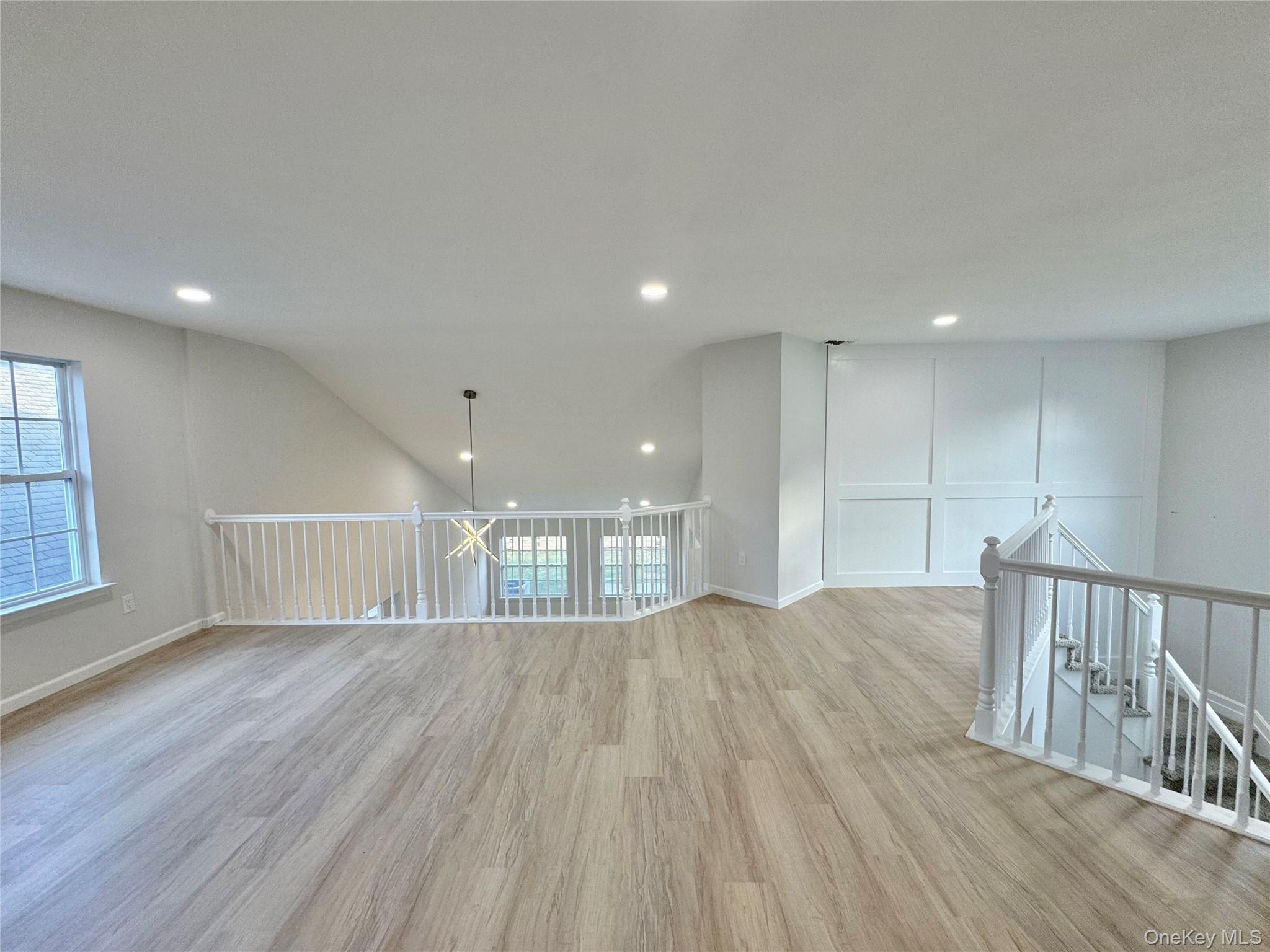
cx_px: 635
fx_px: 514
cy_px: 476
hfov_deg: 102.1
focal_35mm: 14
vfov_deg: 85.7
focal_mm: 2.22
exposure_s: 1/120
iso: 100
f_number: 2.2
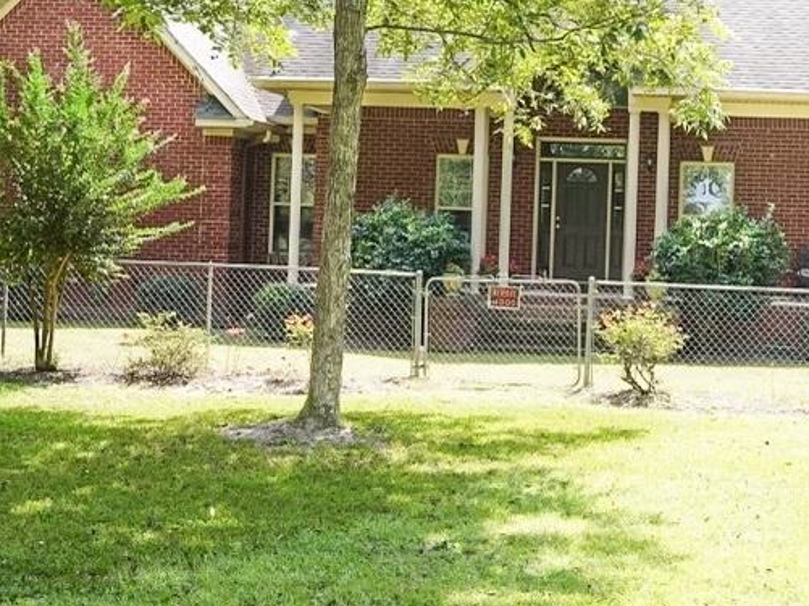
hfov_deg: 31.1
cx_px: 618
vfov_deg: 23.9
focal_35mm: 61
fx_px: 1425
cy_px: 213
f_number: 7.1
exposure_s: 1/60
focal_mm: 31
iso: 100
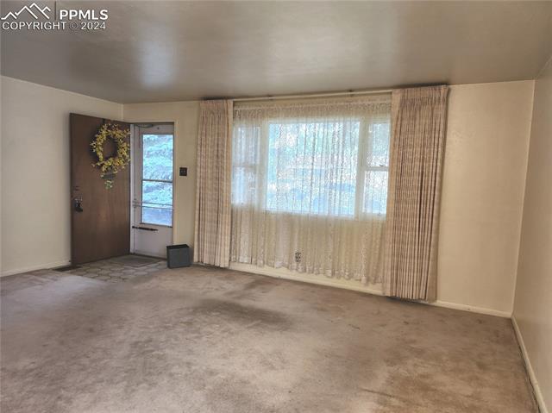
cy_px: 206
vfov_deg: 58.8
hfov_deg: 74.0
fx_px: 366
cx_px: 276
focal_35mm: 23
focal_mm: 5.54
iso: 250
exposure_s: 1/120
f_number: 1.8
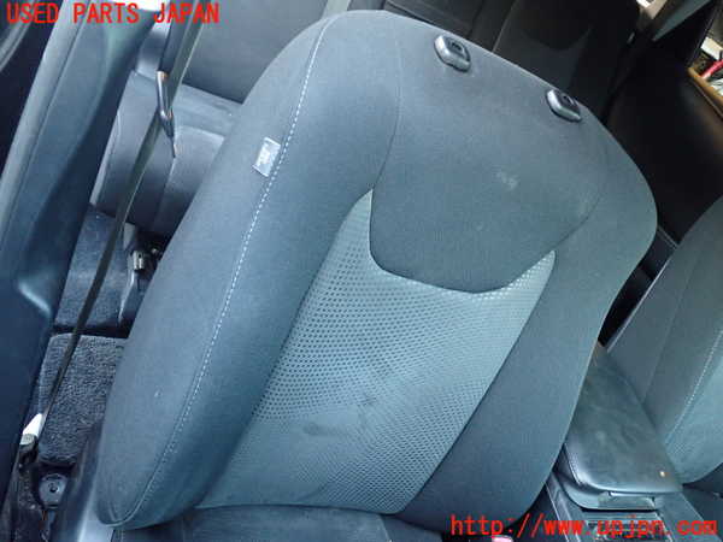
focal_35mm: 30
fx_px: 627
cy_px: 271
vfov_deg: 46.8
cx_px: 362
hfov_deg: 60.0
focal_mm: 5.4
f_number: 2.3
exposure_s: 1/30
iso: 640
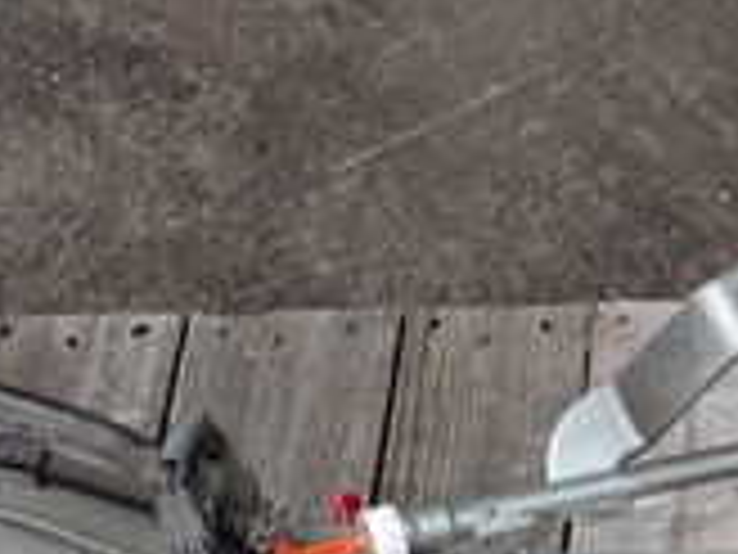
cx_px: 1012
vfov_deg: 10.2
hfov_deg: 13.6
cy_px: 896
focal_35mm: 139
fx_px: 2963
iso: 100
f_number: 3.5
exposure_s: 1/200
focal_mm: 6.83
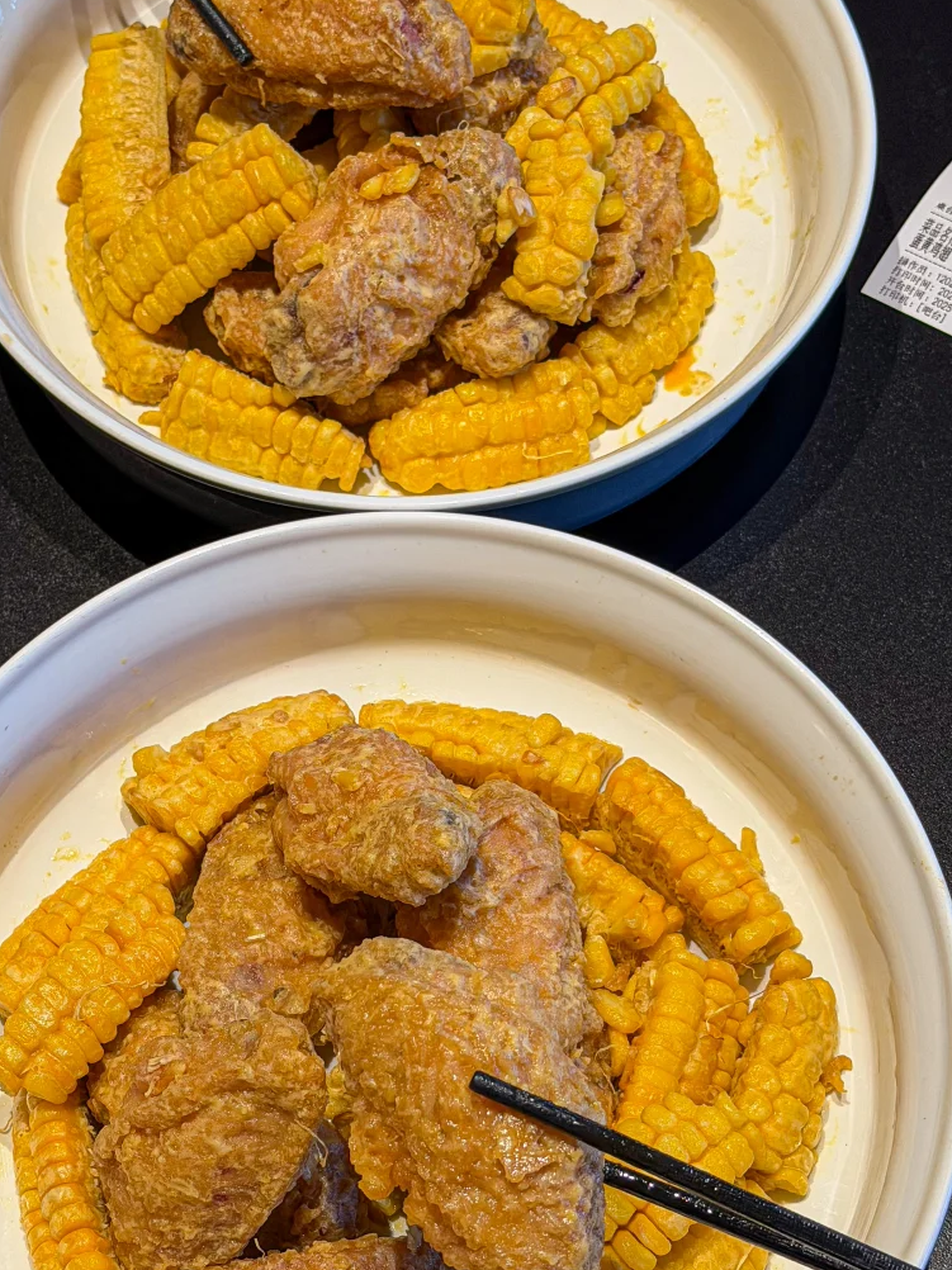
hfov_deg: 21.3
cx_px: 440
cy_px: 676
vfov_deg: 28.2
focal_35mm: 69
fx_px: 2531
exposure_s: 1/120
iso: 50
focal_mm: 6.76
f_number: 1.8
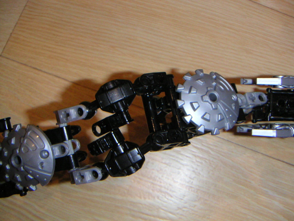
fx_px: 331
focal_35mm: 39
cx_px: 147
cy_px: 110
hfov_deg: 47.9
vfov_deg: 36.8
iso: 200
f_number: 6.7
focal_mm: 5.1
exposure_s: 1/45
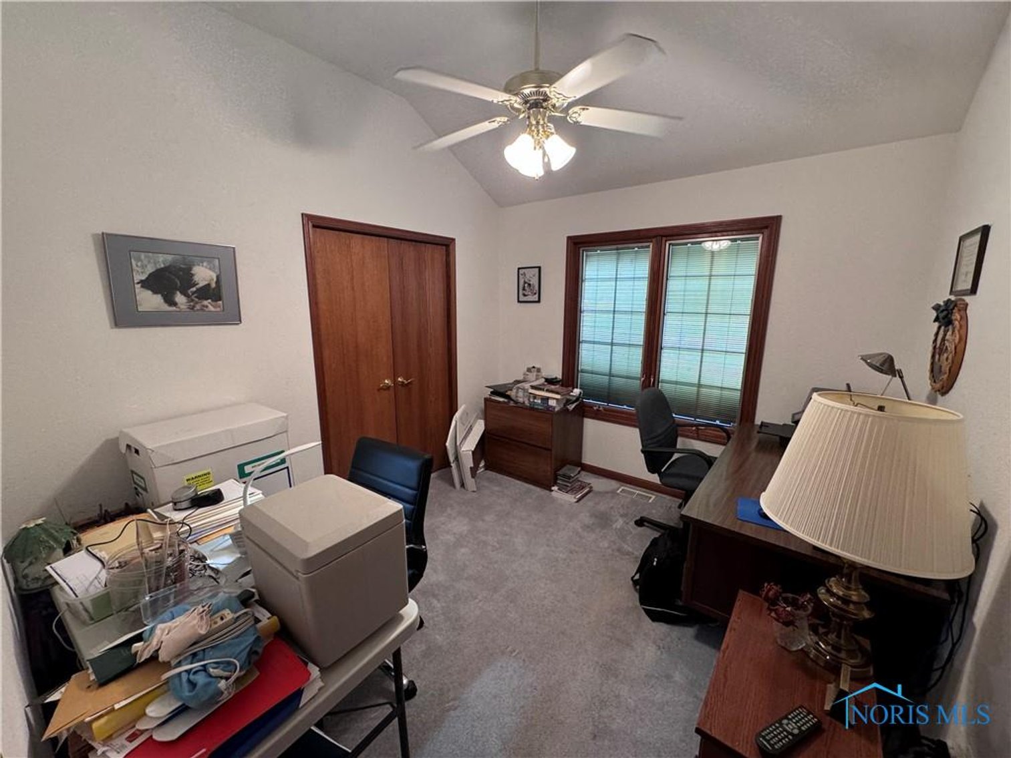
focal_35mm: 14
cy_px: 379
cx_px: 506
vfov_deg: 85.7
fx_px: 409
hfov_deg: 102.1
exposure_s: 1/60
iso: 200
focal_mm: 2.22
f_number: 2.2
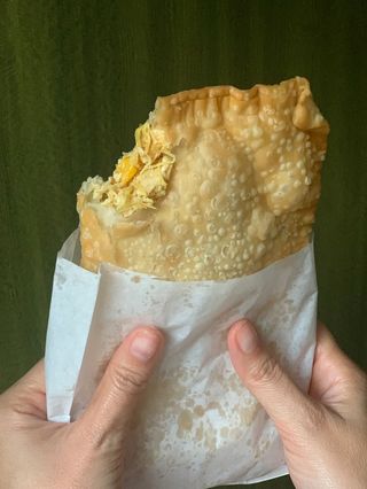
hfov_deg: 28.1
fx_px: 734
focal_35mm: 52
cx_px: 184
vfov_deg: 36.8
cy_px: 244
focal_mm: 6
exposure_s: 1/42
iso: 400
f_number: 2.4
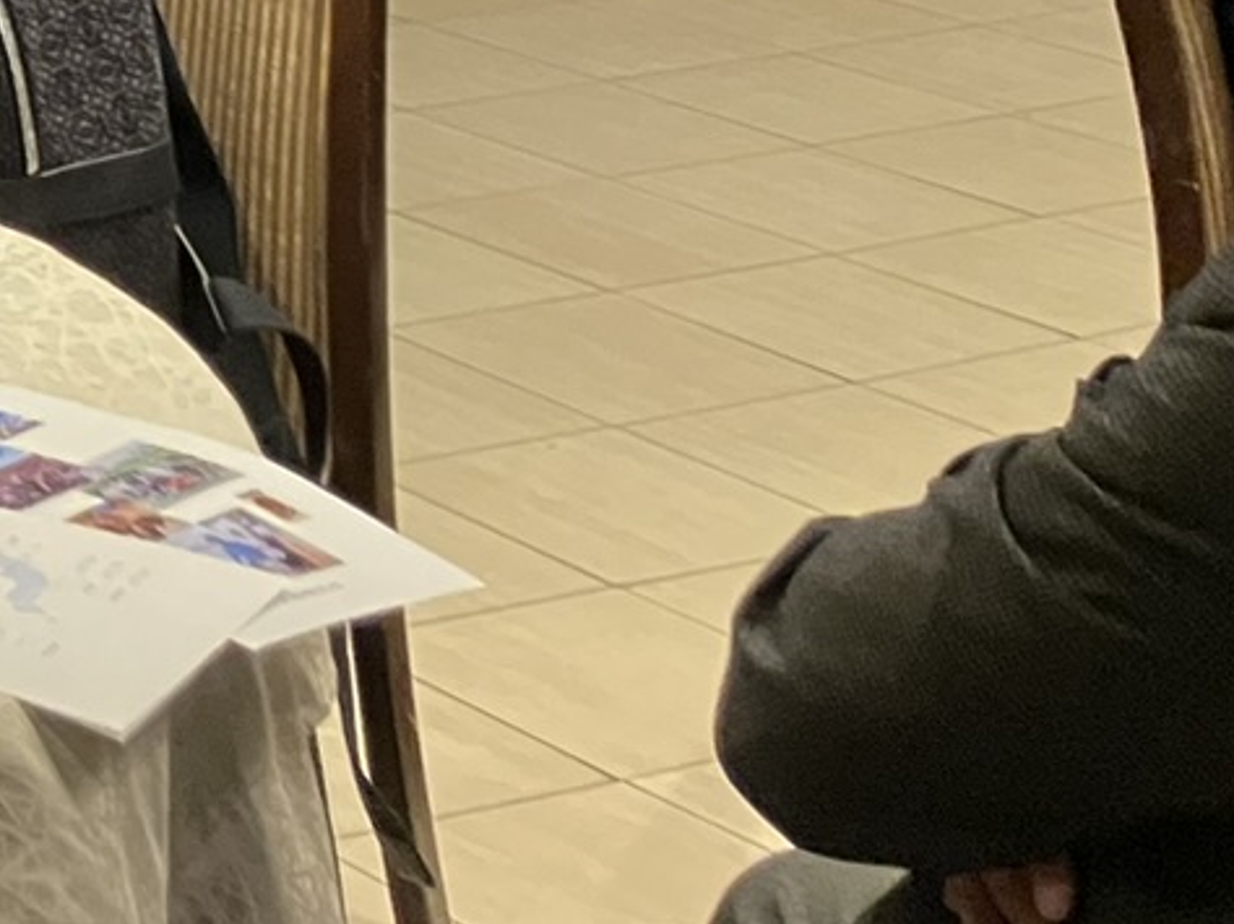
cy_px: -903
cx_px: -1416
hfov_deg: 13.4
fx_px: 4311
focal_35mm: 121
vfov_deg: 11.1
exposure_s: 1/50
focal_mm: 3.99
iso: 250
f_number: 1.8
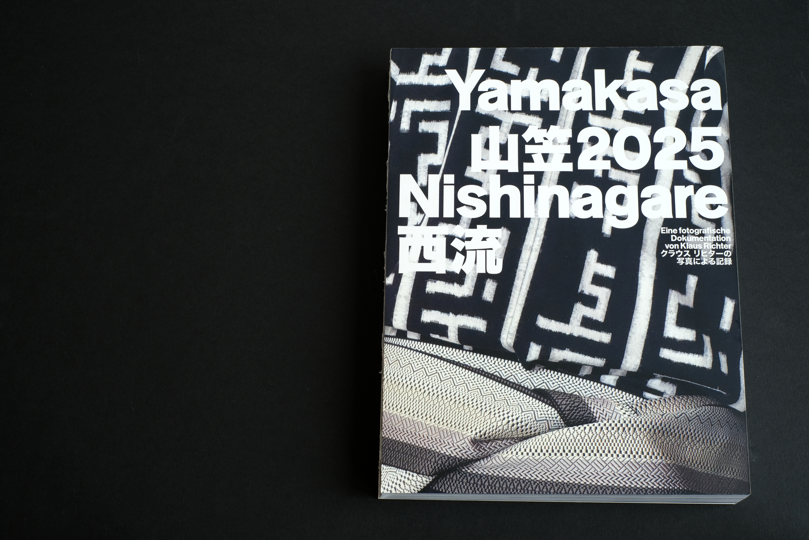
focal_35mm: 53
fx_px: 1191
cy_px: 270
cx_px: 404
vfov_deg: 25.5
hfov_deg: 37.5
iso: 200
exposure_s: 1/15
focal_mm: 35
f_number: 8
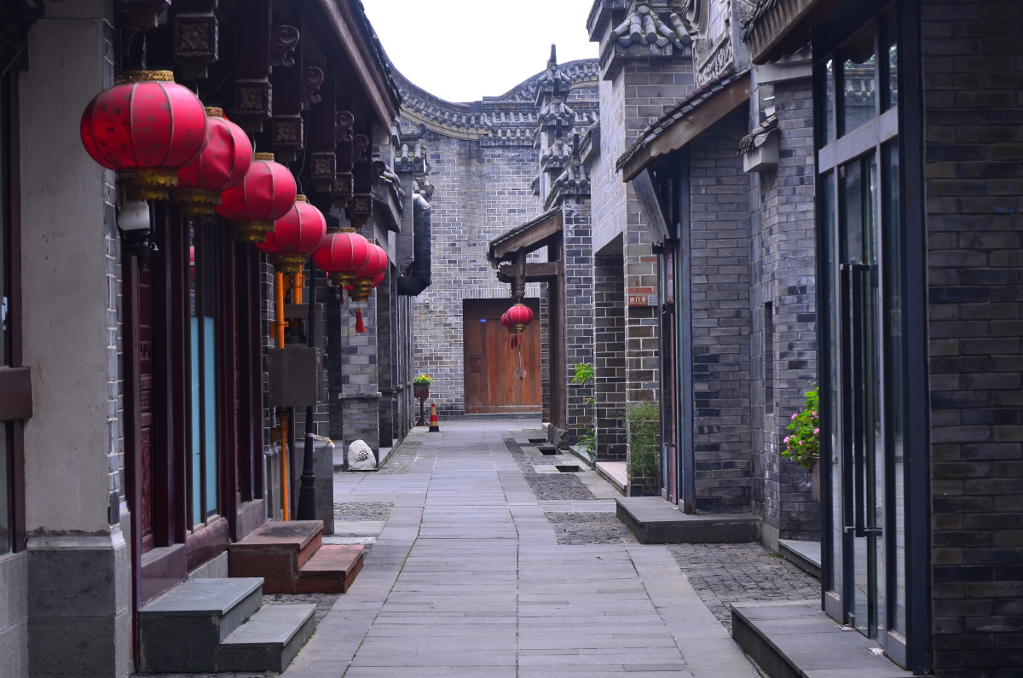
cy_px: 339
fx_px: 2978
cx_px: 512
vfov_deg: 13.0
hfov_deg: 19.5
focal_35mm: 105
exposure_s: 1/13
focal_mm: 70
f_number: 11
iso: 100
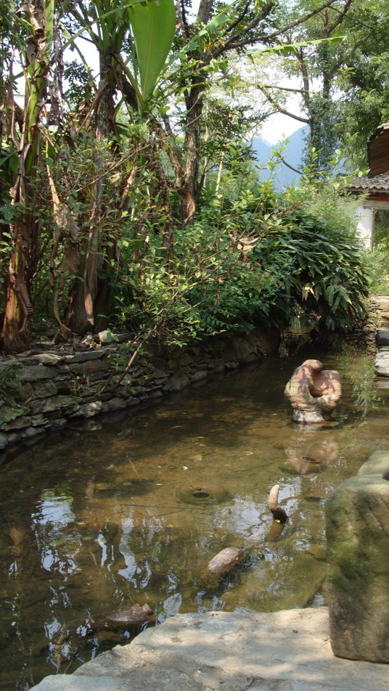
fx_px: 751
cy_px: 359
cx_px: 272
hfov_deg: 28.8
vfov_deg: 49.4
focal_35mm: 41
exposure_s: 1/250
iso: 80
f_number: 4.4
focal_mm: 7.8
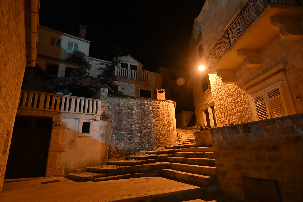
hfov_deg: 90.0
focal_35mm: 18
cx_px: 152
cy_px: 101
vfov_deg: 67.4
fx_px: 151
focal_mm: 12
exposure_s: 1/20
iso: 2800
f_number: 4
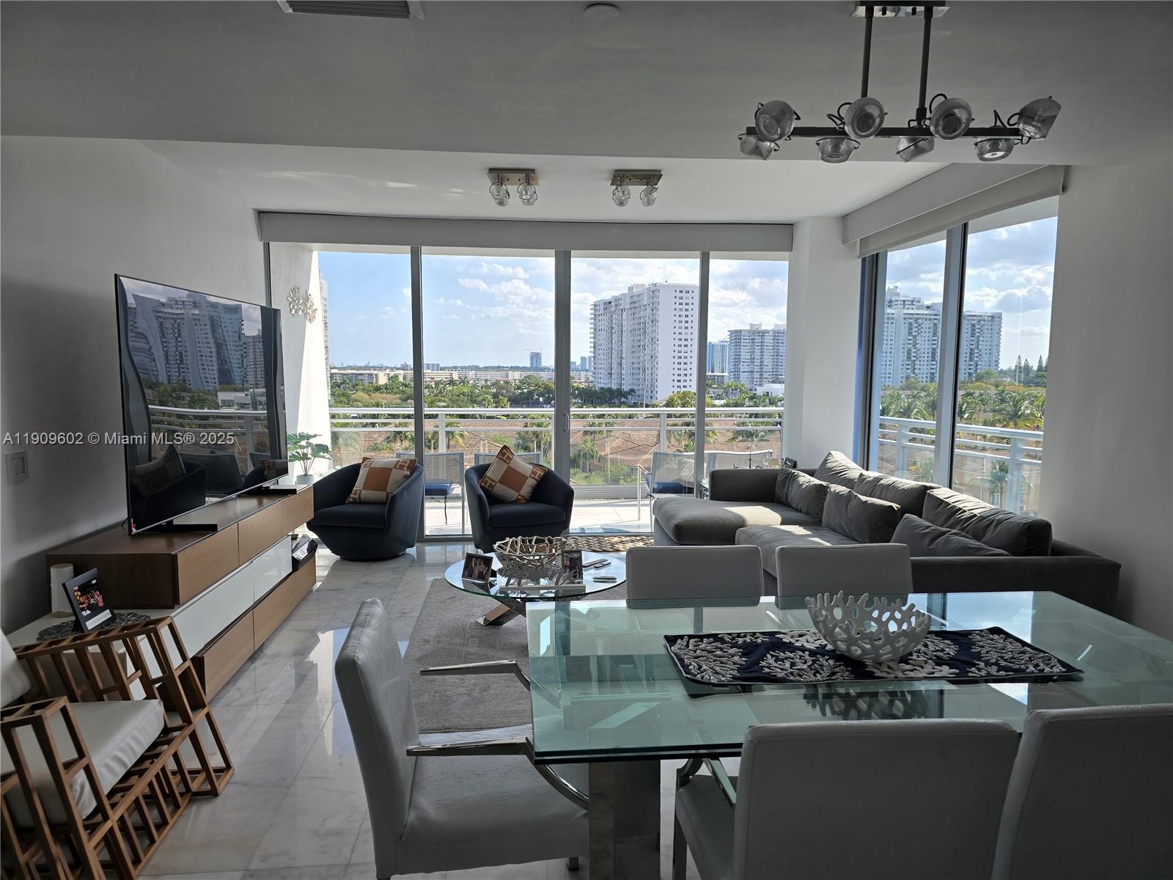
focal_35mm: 23
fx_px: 779
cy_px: 440
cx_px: 586
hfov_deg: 73.9
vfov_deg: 58.9
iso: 12
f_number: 1.7
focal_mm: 6.3
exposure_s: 1/224
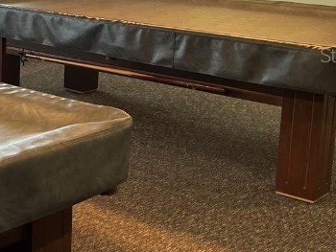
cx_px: -81
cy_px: 55
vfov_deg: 19.2
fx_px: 738
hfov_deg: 23.2
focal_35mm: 76
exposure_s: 1/60
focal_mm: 5.7
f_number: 1.5
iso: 80
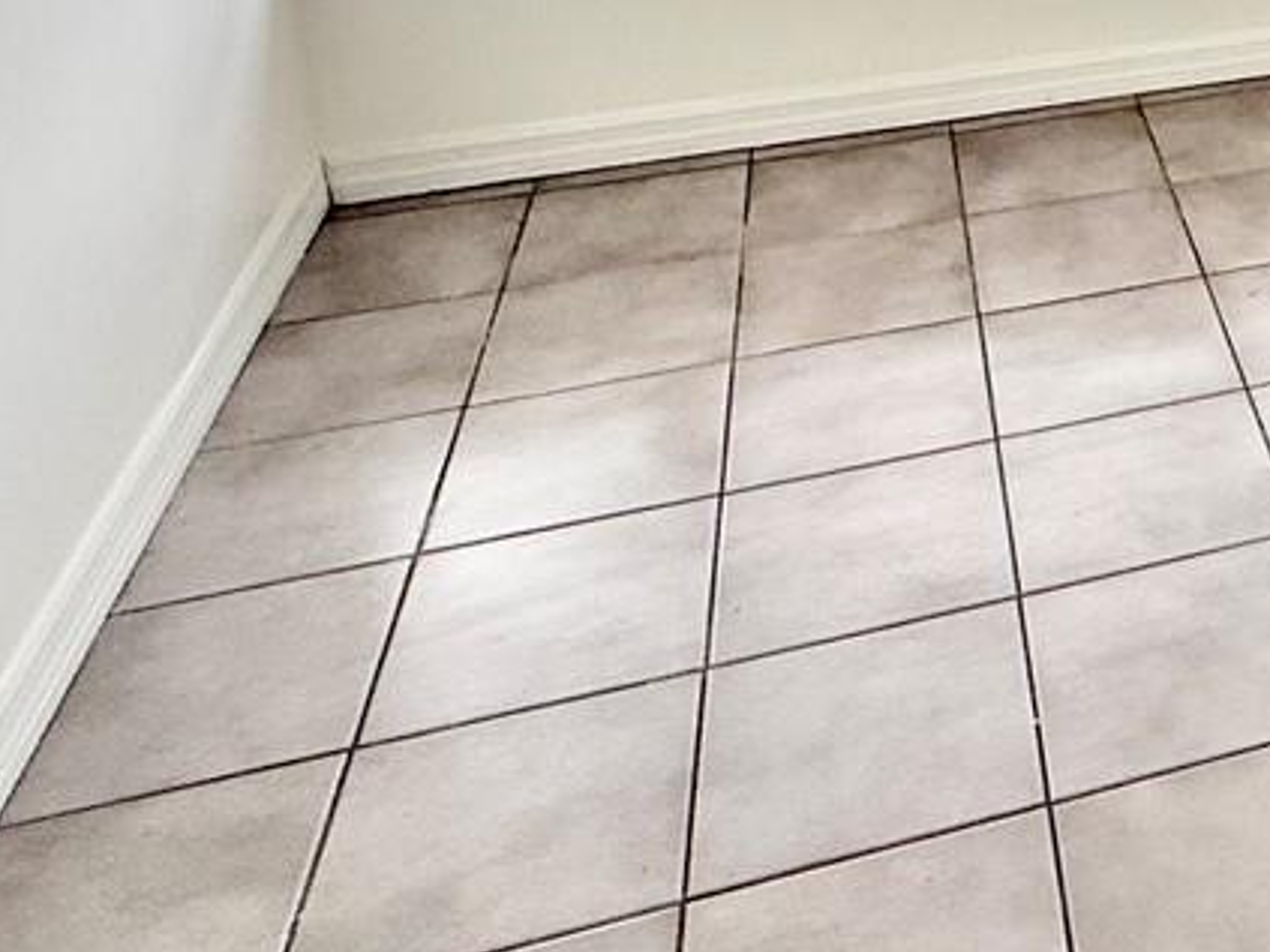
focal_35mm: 53
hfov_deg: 29.8
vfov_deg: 23.7
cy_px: -339
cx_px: 1603
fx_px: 1944
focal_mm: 2.22
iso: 64
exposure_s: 1/115
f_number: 2.2
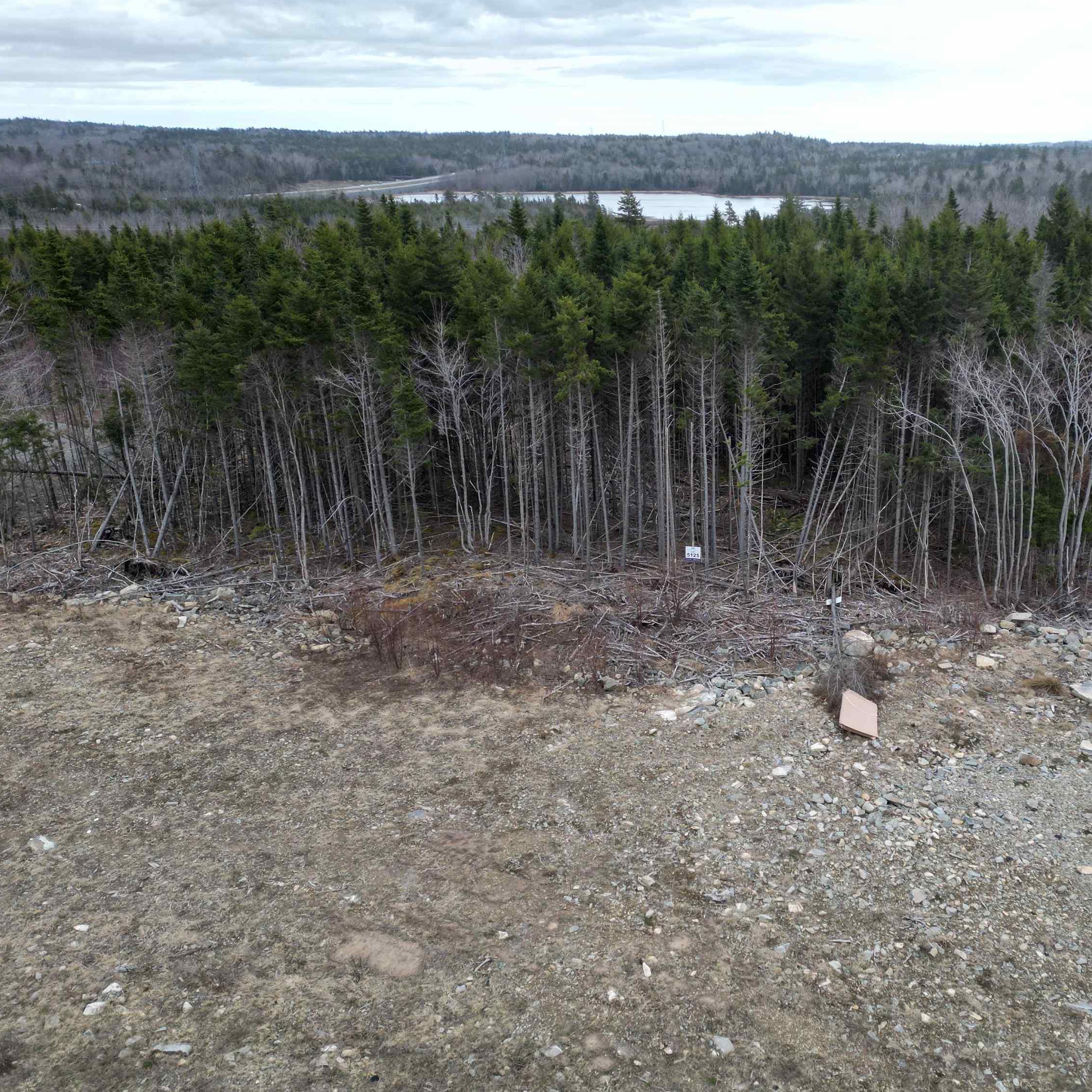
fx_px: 1035
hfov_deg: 54.6
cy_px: 542
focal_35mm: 29
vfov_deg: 55.6
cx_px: 719
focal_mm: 6.72
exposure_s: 1/350
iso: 110
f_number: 1.7
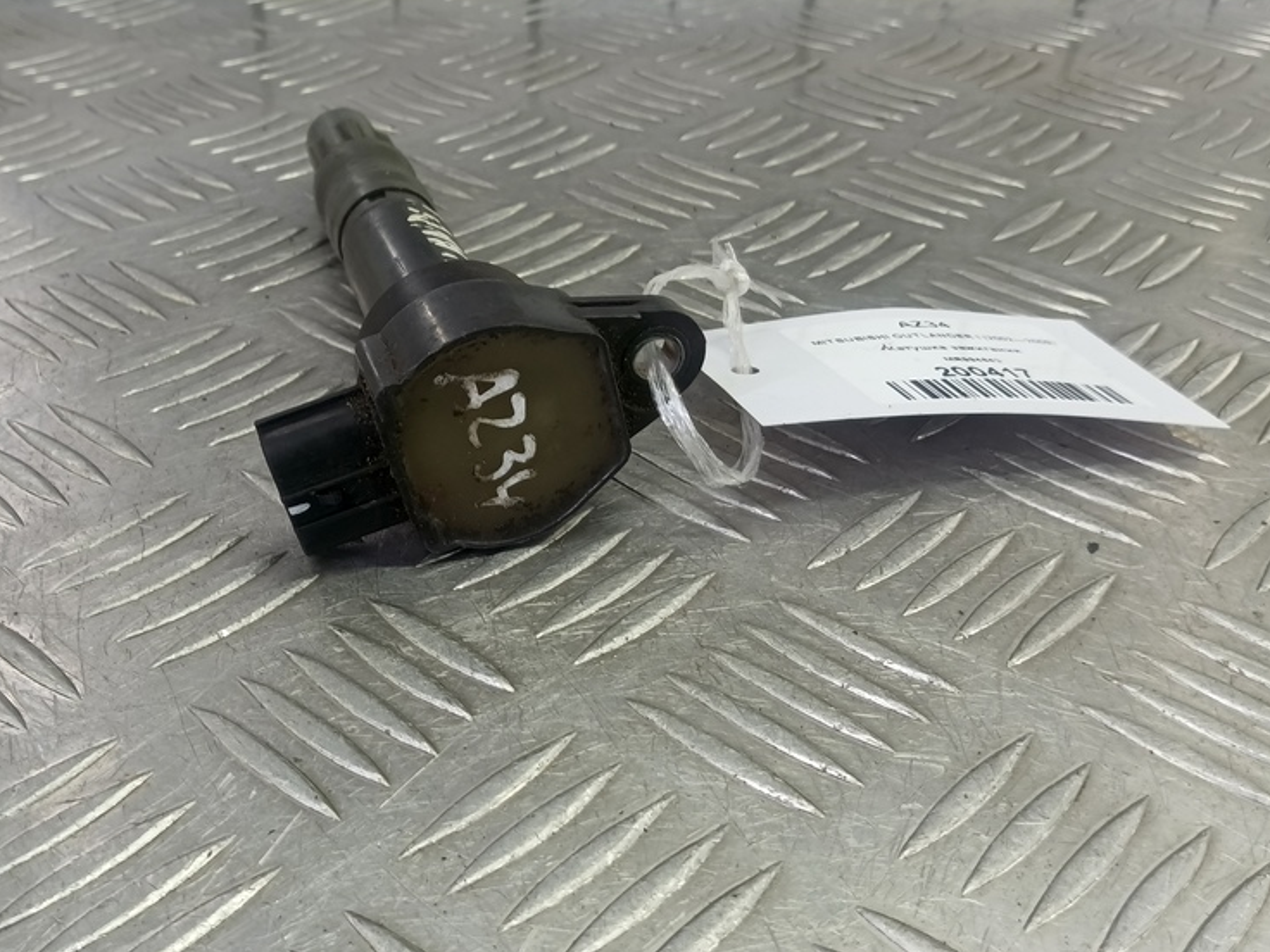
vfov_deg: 44.1
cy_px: 505
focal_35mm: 32
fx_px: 1174
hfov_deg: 56.2
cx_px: 478
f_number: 1.6
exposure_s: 1/50
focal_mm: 4.11
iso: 128
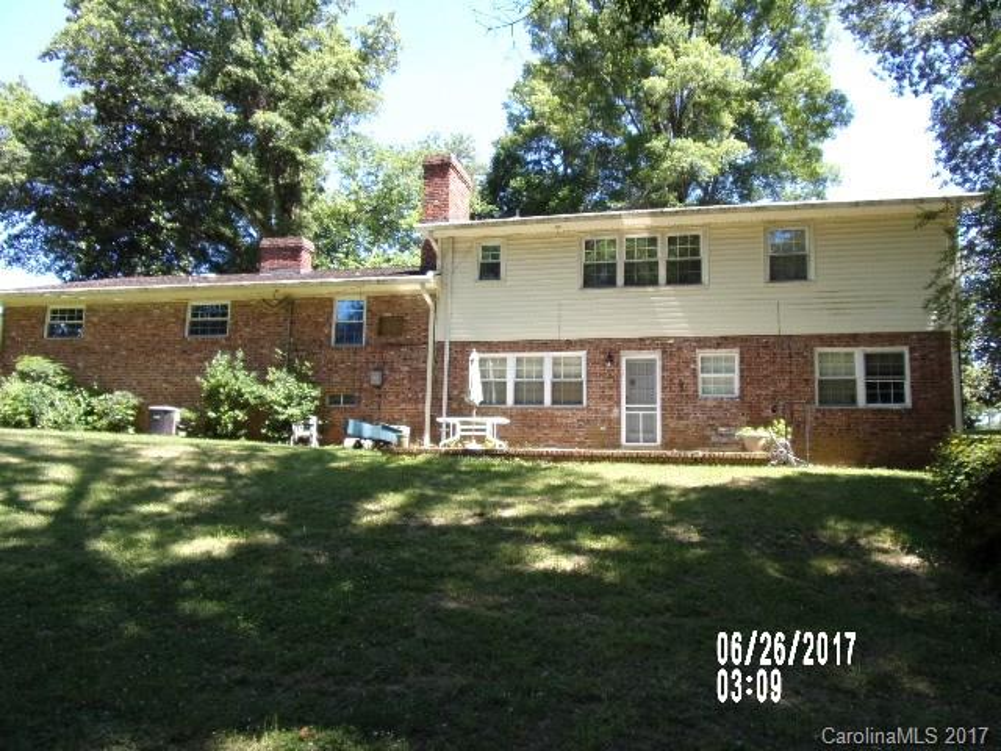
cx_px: 500
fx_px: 694
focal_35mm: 24
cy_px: 376
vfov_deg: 56.8
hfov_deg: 71.6
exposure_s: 1/170
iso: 80
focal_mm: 4.3
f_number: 3.3
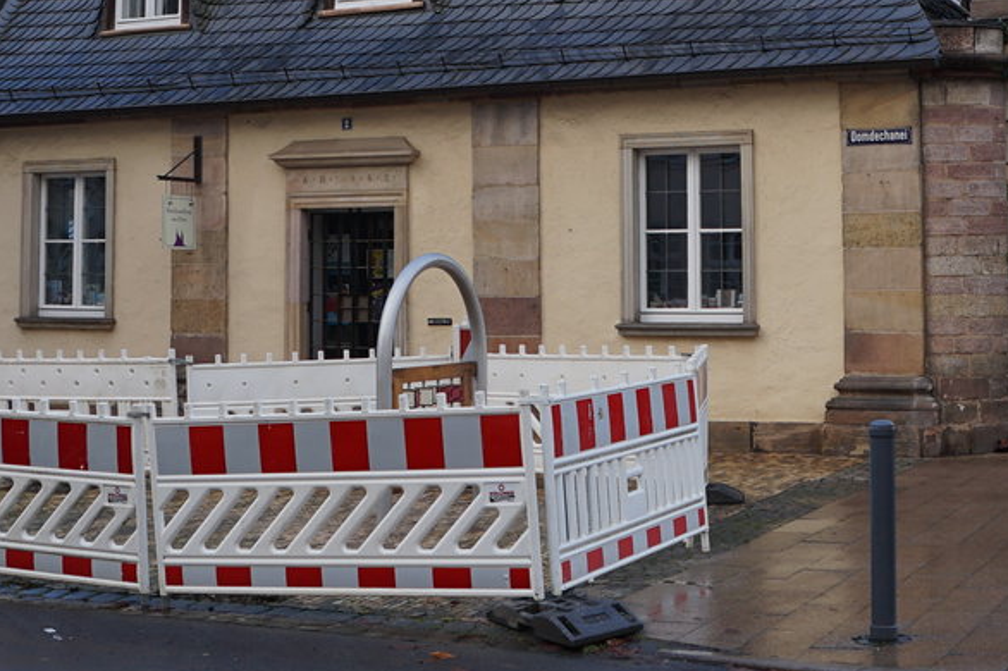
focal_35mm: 59
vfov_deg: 22.5
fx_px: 1651
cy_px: 95
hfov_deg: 34.0
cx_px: 506
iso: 100
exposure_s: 1/100
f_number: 6.3
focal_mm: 18
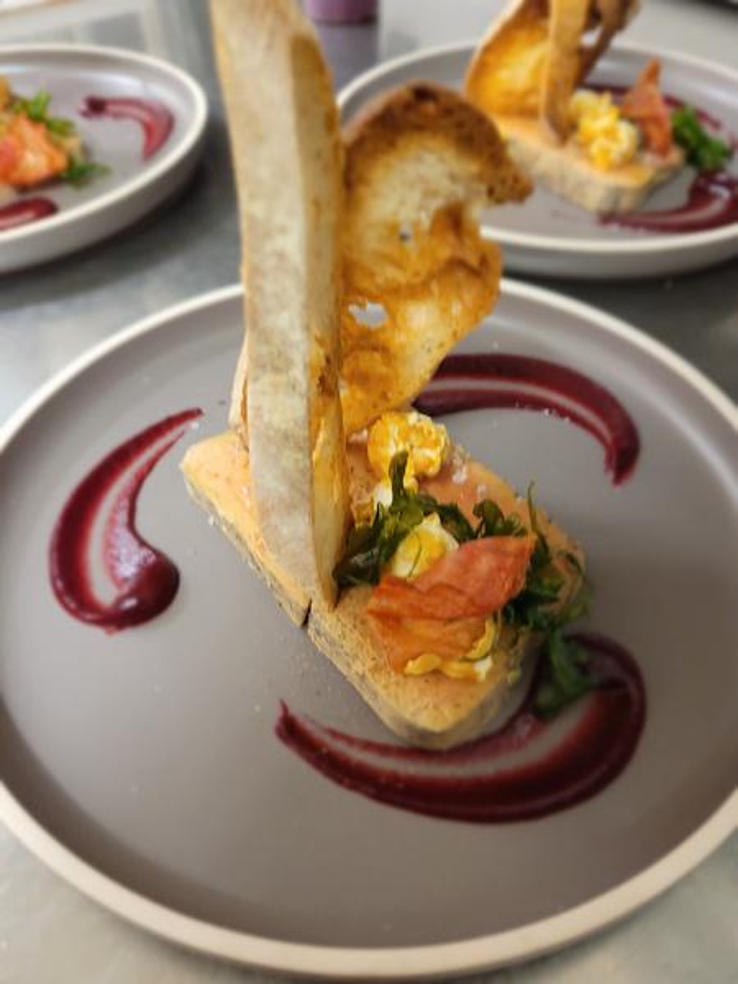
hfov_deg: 53.1
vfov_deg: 67.3
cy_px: 492
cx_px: 369
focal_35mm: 26
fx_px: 739
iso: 320
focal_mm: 5.4
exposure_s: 1/17
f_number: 1.8
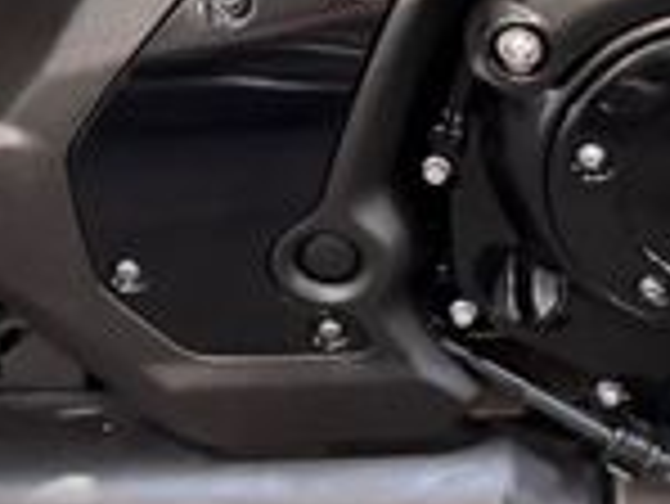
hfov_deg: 17.9
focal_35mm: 103
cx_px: 859
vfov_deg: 13.9
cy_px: -130
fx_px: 1995
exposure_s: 1/33
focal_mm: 6.76
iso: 1000
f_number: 1.78
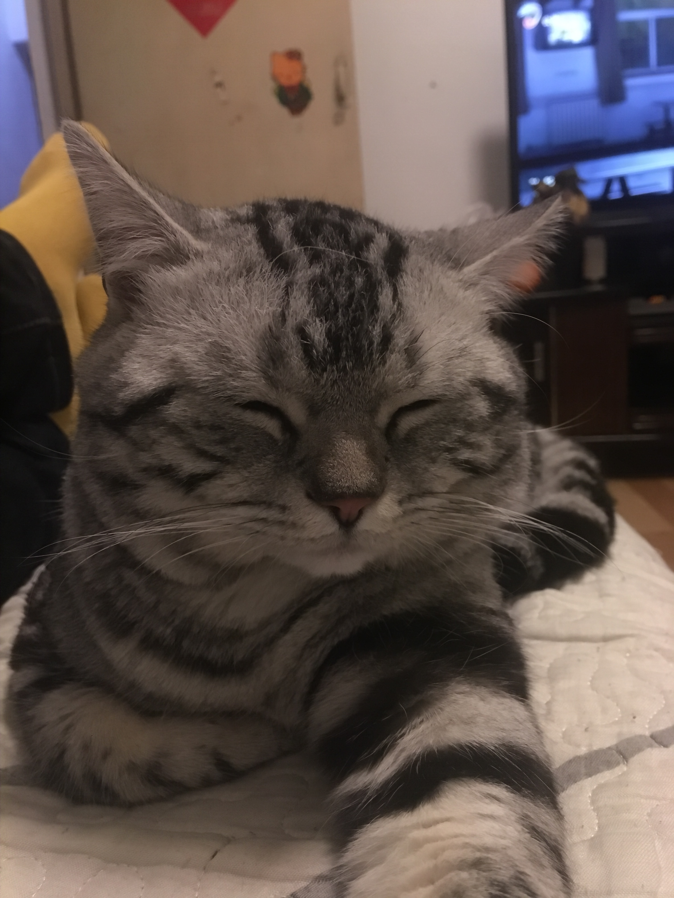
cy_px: 449
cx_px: 337
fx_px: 753
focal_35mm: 29
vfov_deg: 61.7
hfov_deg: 48.2
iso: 1000
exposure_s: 1/17
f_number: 2.2
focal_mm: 4.15
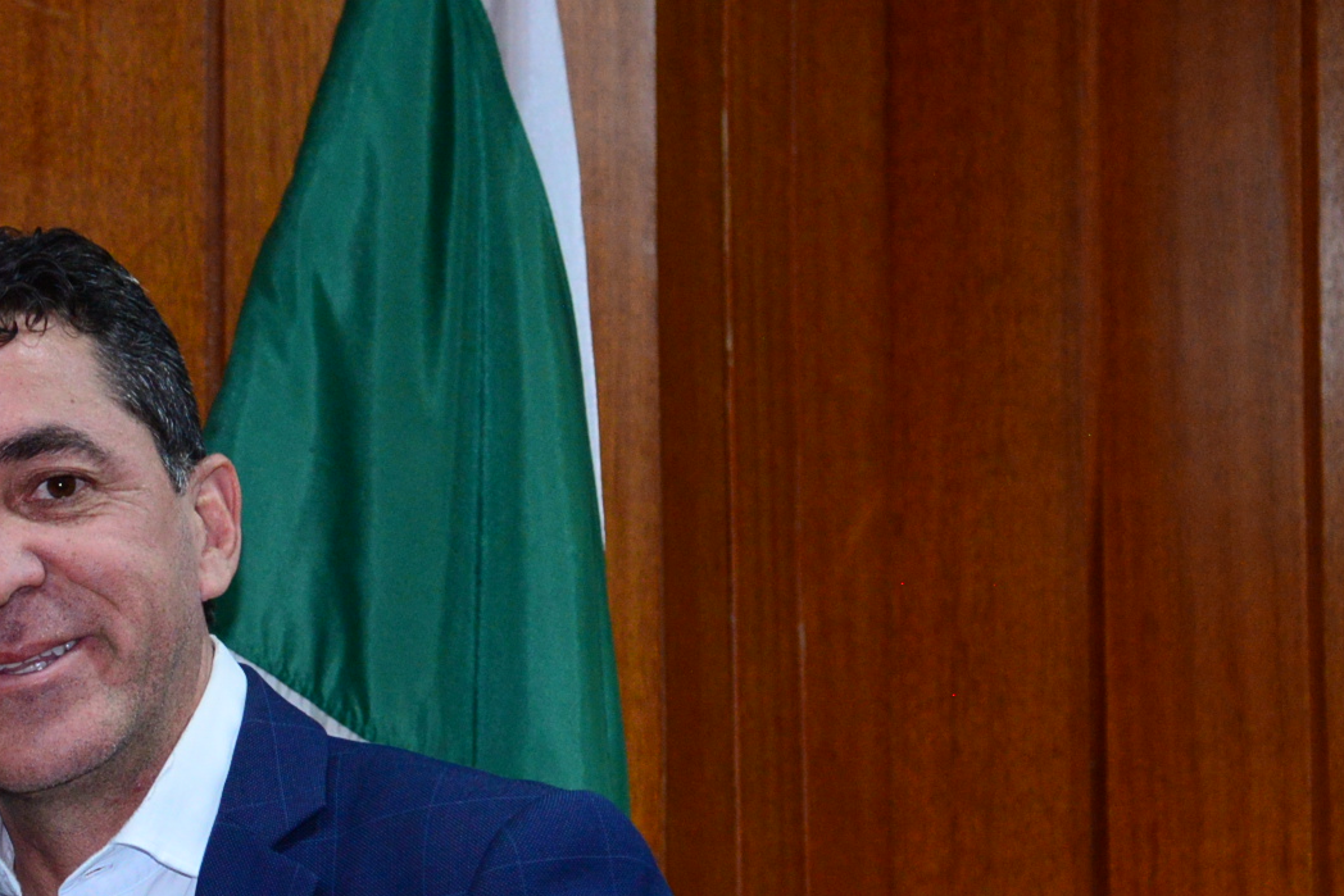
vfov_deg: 7.7
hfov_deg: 11.3
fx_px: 6646
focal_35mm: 178
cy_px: 949
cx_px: -219
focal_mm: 62
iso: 2500
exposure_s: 1/125
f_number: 5
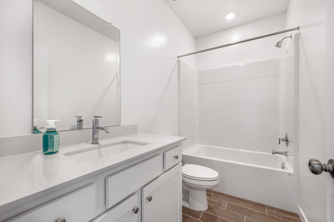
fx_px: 130
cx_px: 167
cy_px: 111
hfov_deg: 104.3
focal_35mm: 14
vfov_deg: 81.1
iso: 400
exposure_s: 1/100
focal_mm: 14
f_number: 5
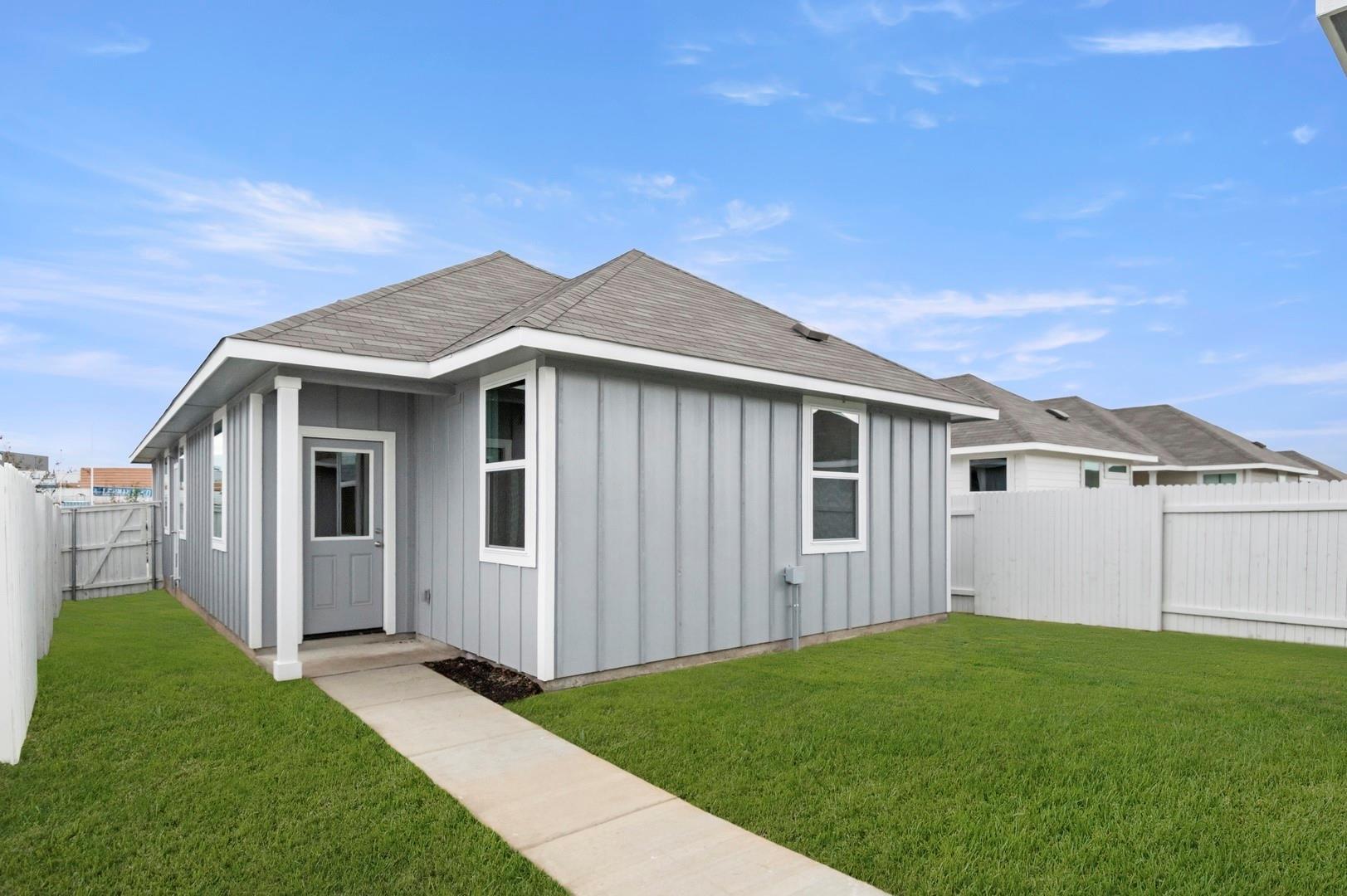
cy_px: 448
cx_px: 674
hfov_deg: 53.2
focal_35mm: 36
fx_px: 1346
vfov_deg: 36.8
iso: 400
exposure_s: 1/800
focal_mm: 24
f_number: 8
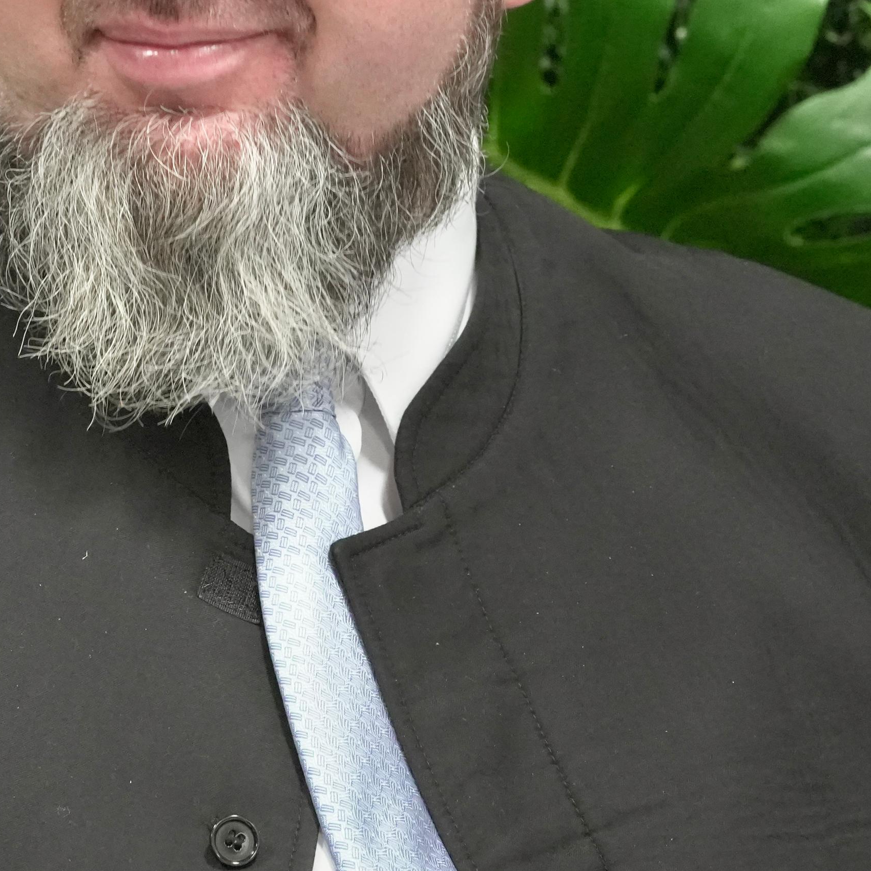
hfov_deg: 9.9
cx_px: 21
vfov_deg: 9.9
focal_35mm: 175
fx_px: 4982
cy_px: 25
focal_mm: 70
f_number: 8
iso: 8000
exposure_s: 1/50
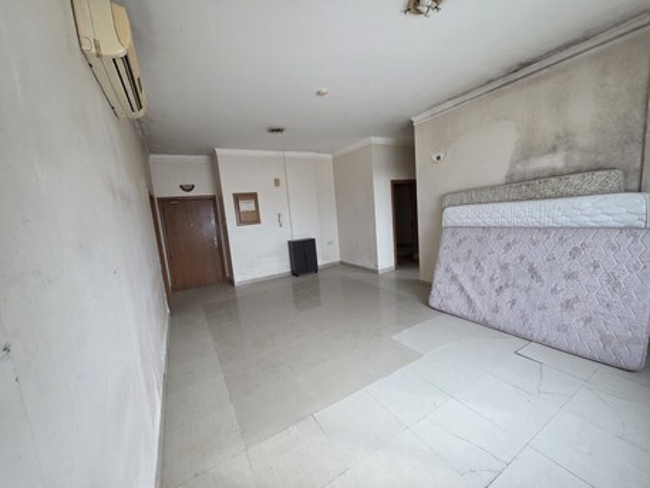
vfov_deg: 89.9
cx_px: 325
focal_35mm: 13
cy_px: 244
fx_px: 244
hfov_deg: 106.2
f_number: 1.9
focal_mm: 2.2
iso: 200
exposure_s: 1/50
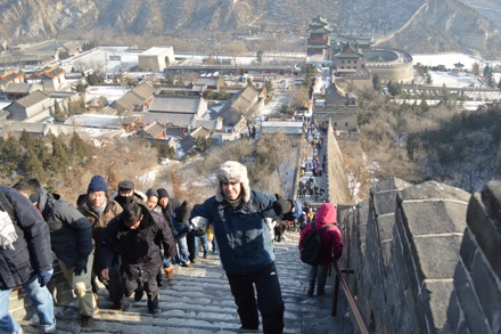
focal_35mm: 33
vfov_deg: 39.9
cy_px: 167
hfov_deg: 57.2
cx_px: 250
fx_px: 459
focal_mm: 22
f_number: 5.6
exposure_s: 1/125
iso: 100
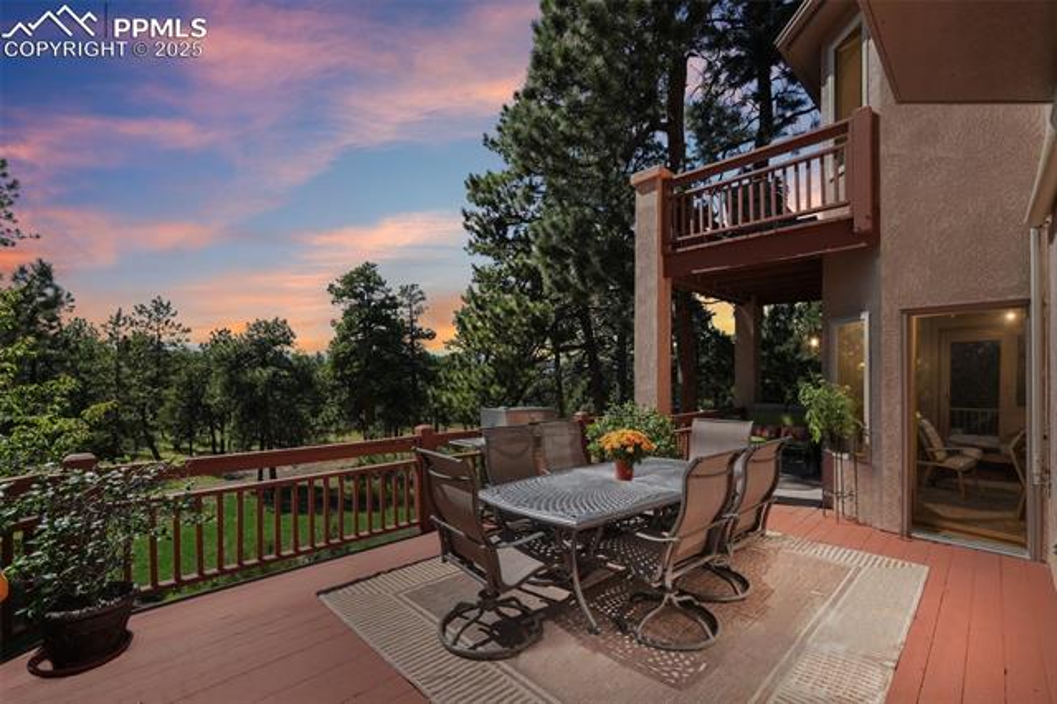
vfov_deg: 77.3
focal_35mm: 15
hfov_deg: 100.4
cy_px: 352
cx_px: 528
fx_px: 440
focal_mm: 10
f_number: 8
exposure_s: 1/1000
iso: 800
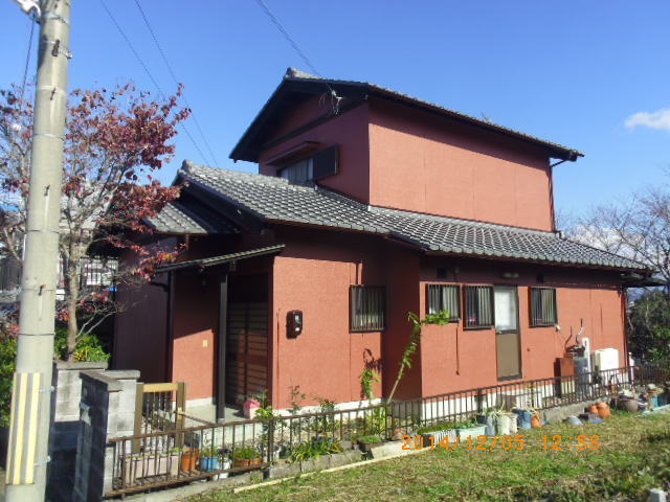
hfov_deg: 63.4
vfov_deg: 49.7
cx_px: 335
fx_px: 542
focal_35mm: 28
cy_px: 251
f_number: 3.9
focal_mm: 5.1
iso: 64
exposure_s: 1/500
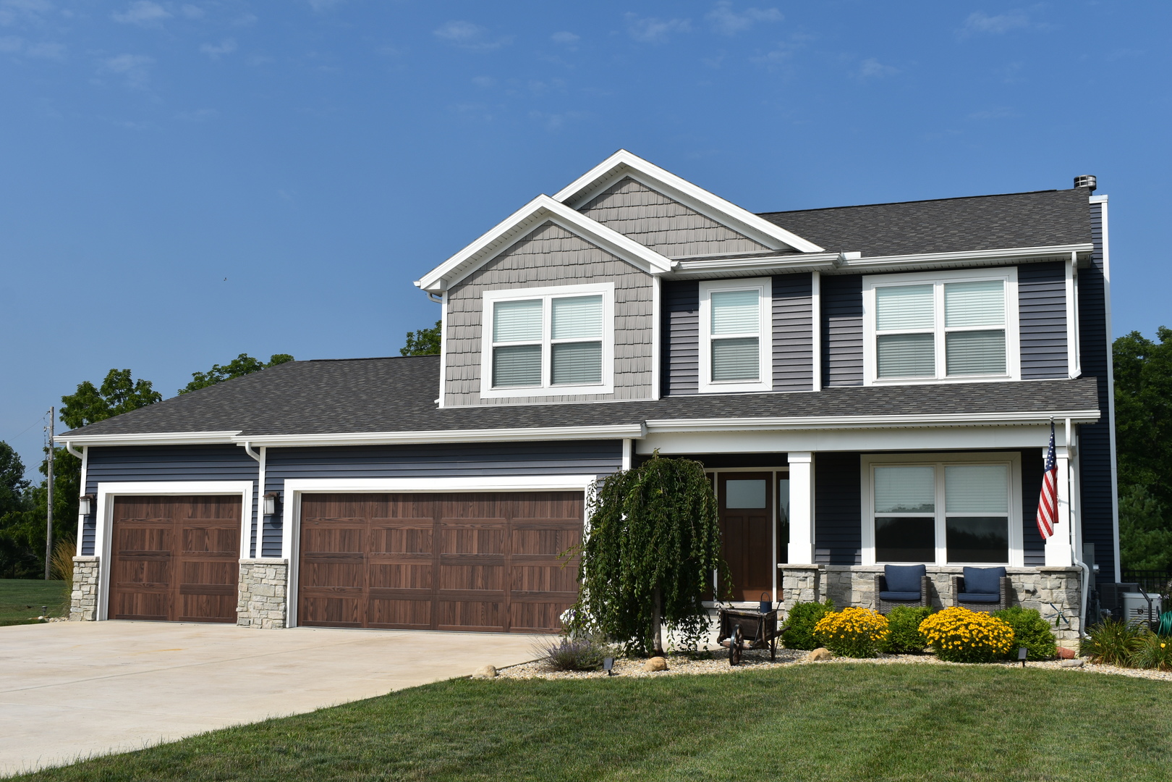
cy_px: 391
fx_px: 1367
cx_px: 586
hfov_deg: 46.4
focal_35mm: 42
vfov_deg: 31.9
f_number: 10
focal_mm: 28
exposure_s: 1/400
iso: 100
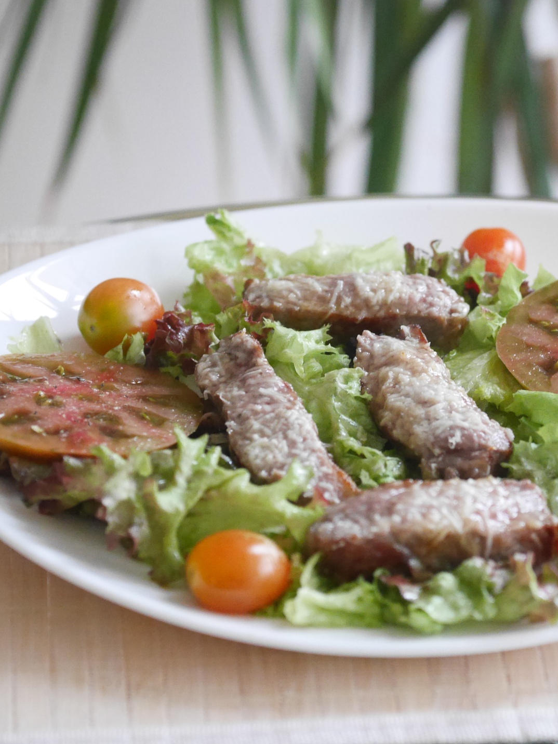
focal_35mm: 161
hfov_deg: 9.2
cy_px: 370
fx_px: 3460
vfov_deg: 12.3
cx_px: 382
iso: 3200
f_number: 2.8
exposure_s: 1/125
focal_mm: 60
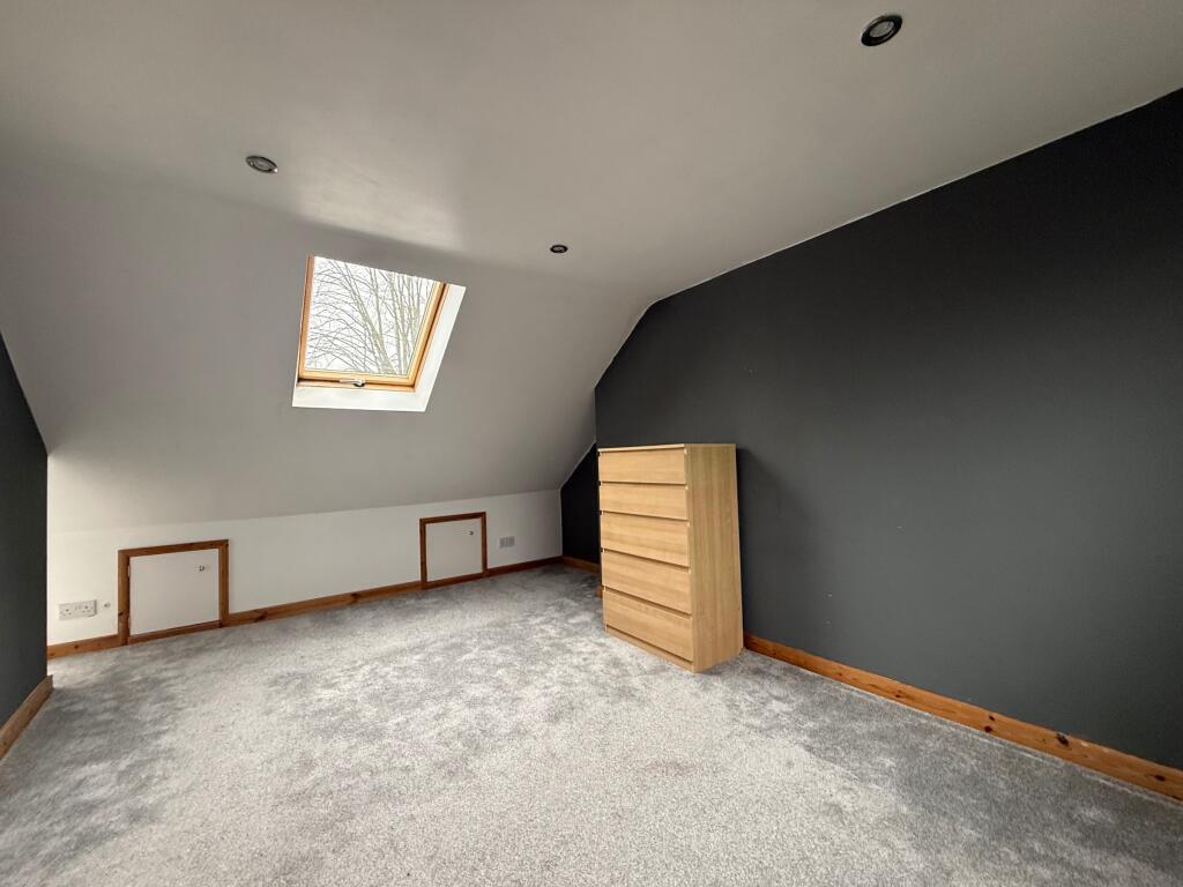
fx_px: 478
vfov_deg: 85.7
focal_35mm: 14
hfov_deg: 102.1
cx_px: 592
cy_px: 444
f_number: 2.2
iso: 320
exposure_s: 1/66
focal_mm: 2.22
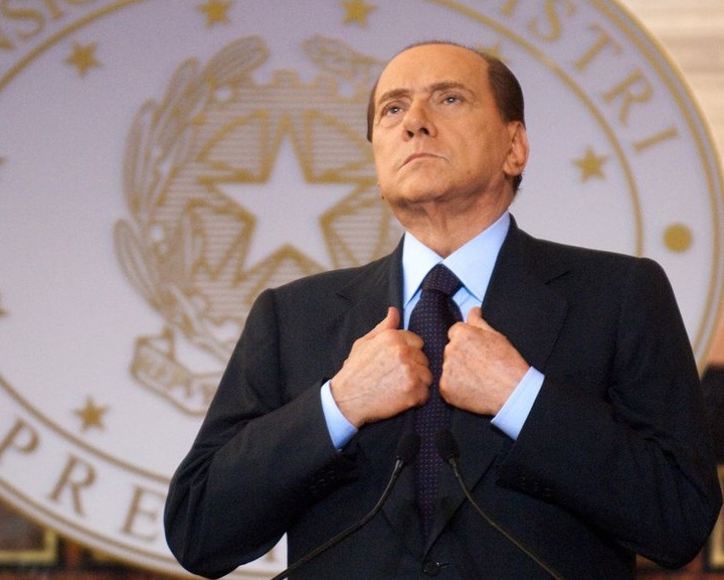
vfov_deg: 4.6
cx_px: 424
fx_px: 7285
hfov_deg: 5.7
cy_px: 289
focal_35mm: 340
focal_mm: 200
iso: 640
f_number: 2.8
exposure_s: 1/320
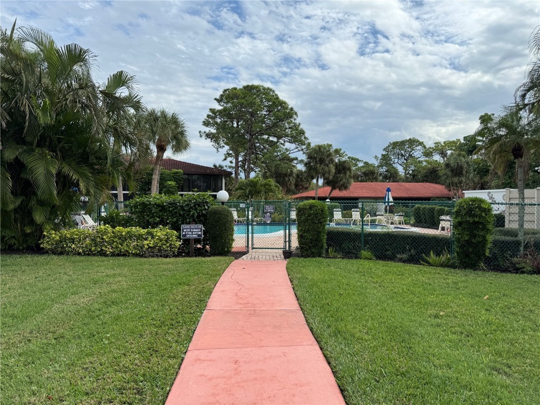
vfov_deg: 56.8
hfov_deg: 71.6
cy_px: 202
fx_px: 374
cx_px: 270
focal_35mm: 24
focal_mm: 6.86
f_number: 1.78
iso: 80
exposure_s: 1/4950
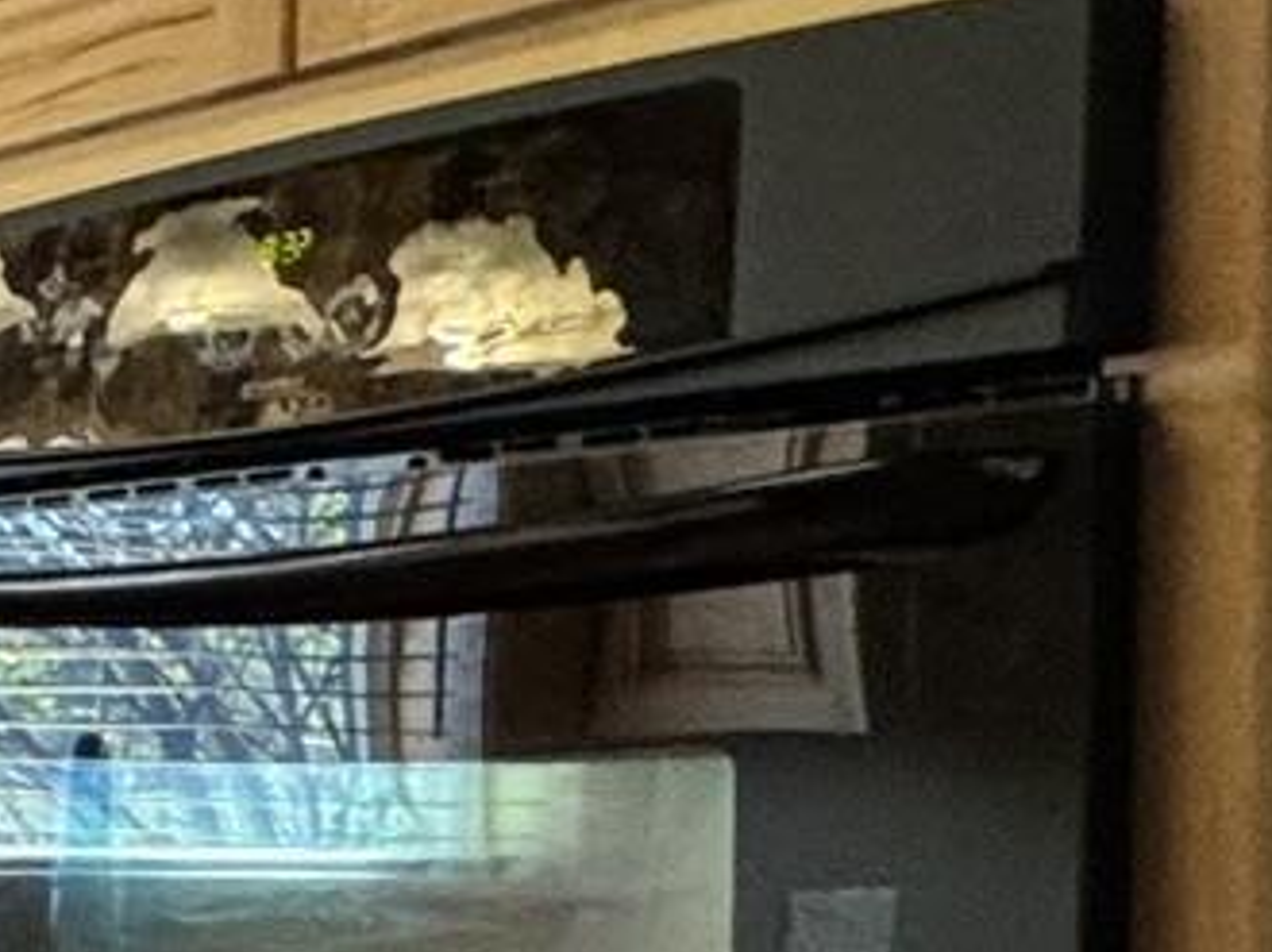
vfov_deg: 16.8
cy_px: 798
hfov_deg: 11.7
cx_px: -2502
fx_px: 3195
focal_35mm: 87
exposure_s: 1/120
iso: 200
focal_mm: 2.22
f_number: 2.2
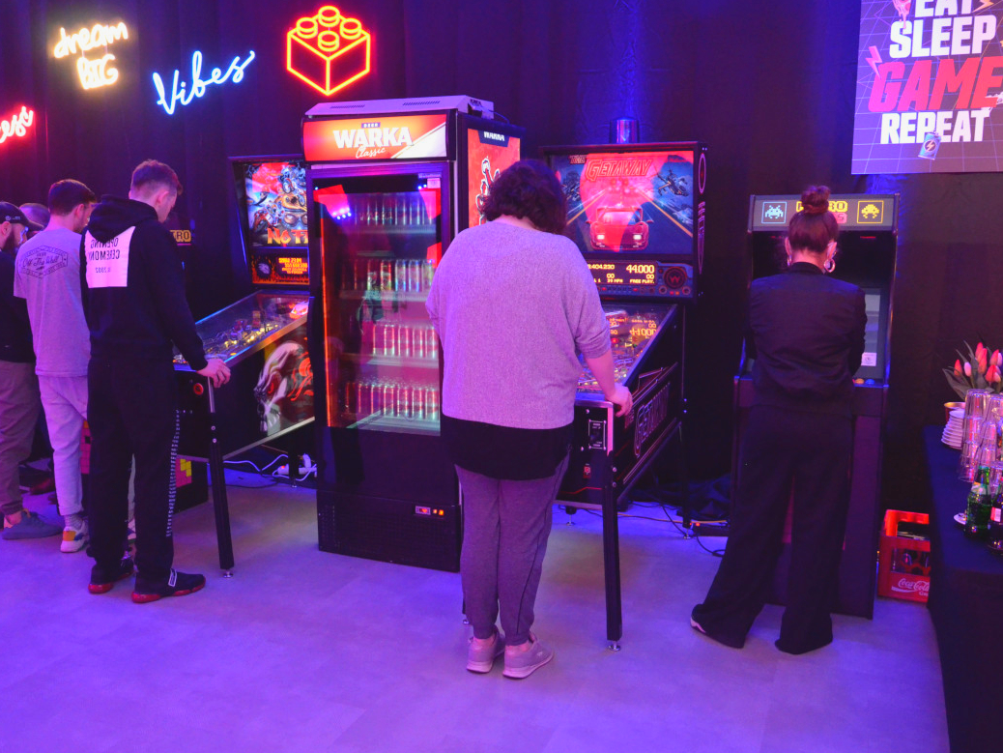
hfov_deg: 59.9
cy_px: 367
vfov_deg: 46.8
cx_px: 473
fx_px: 869
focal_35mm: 30
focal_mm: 18
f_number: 4
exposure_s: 1/60
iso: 2500
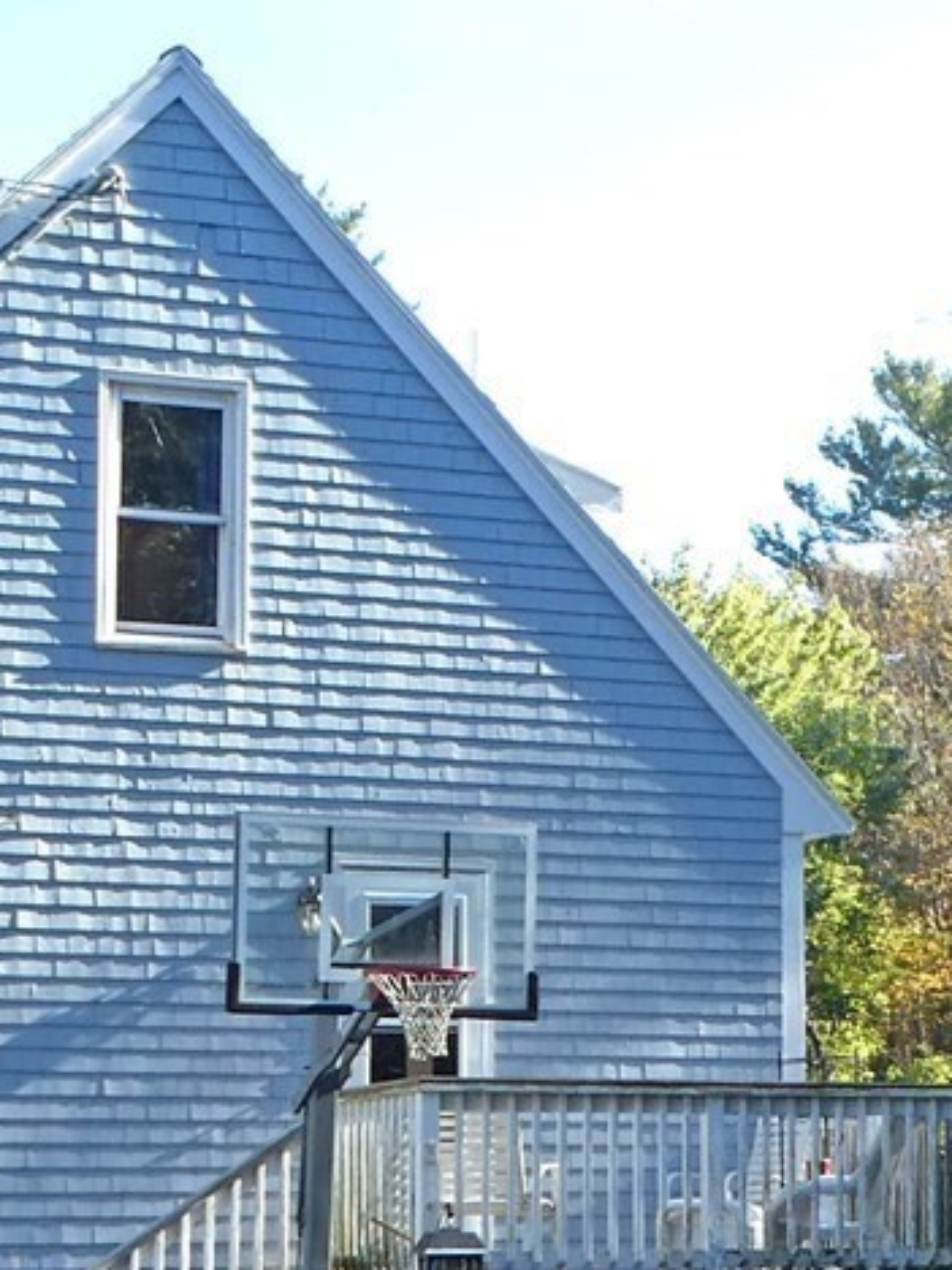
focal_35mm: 105
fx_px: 3850
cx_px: 871
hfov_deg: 14.0
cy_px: 809
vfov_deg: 18.7
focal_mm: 4.3
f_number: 3.3
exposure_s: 1/250
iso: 80
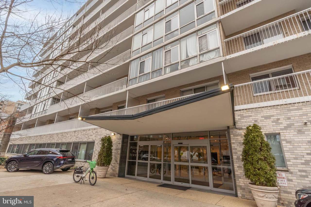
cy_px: 104
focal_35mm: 16
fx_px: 138
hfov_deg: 96.7
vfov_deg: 73.7
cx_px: 156
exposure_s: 1/160
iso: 800
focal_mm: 16
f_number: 8
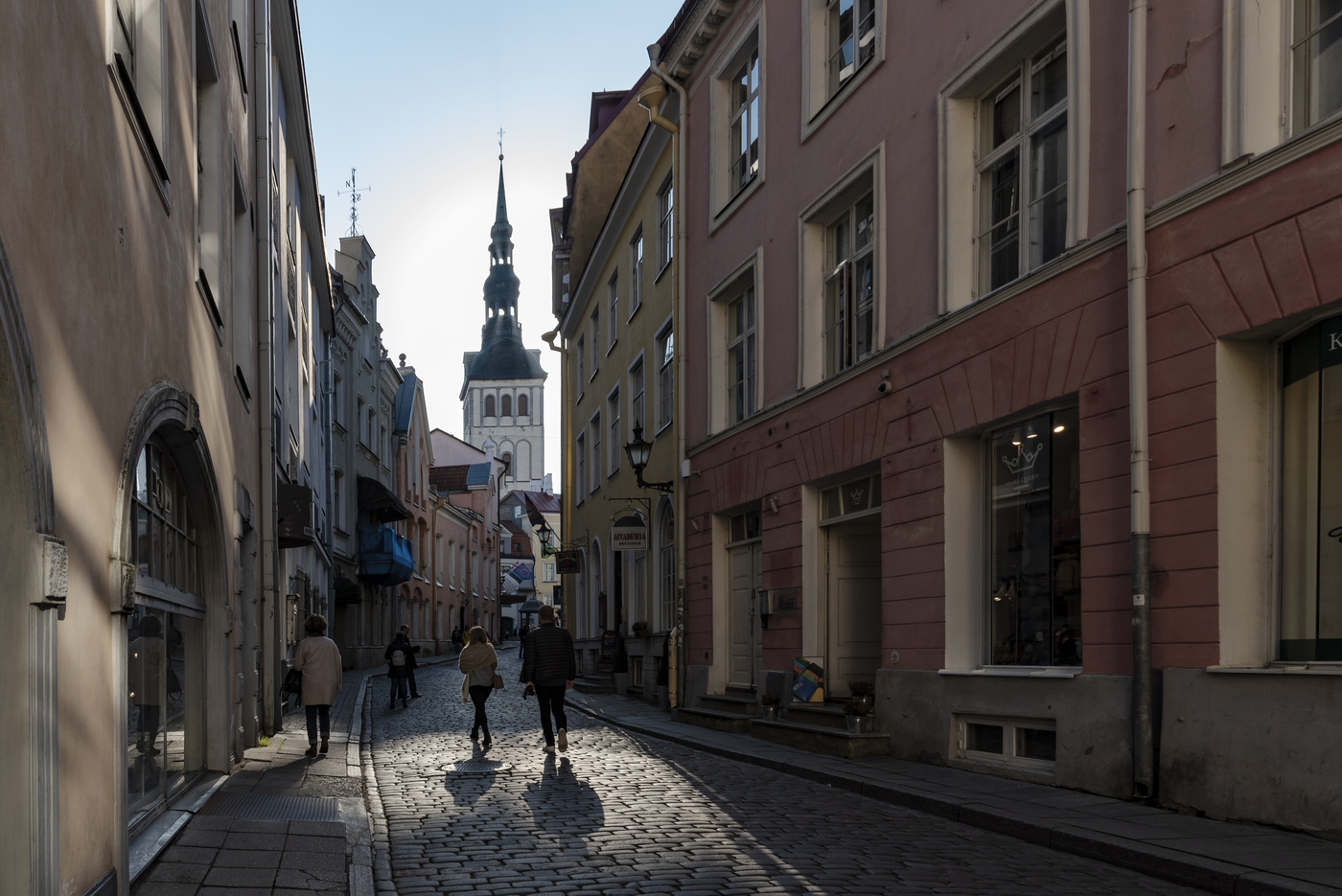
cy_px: 448
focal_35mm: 24
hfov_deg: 73.7
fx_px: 895
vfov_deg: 53.2
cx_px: 671
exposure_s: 1/160
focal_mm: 24
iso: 200
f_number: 11
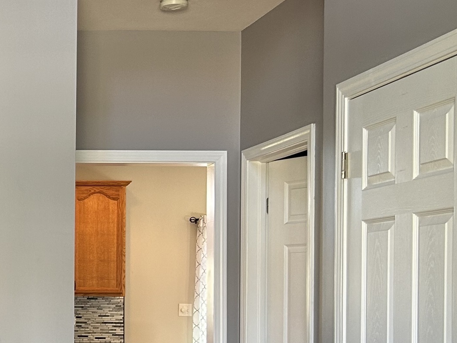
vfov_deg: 19.1
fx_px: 1003
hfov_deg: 22.9
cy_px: 298
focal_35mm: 76
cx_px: -136
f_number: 1.5
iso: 100
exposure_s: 1/60
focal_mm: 5.7
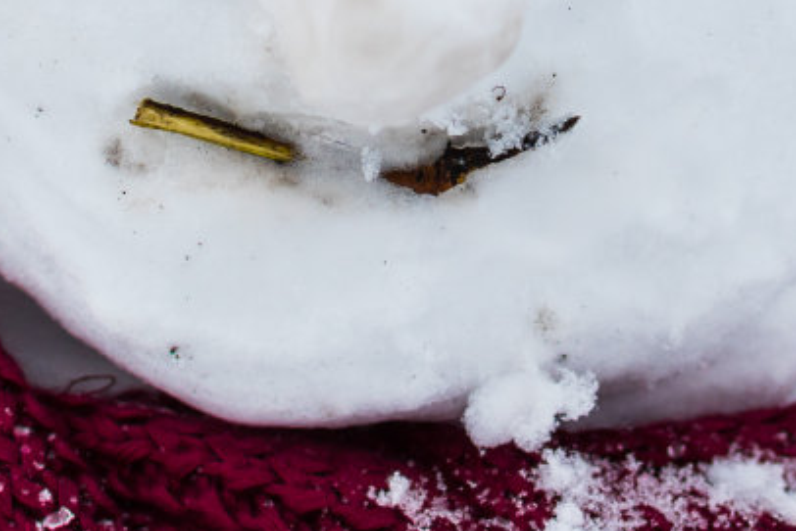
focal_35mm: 205
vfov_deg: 6.5
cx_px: 369
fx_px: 4534
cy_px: -465
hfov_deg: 10.0
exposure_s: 1/640
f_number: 3.2
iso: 100
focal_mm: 35
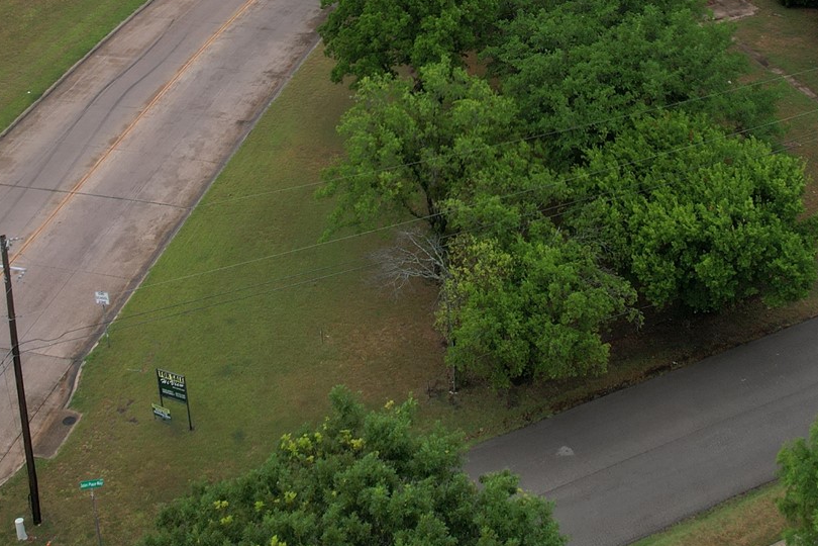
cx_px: 492
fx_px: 1341
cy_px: -77
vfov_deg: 21.6
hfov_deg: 33.8
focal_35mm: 59
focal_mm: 8.38
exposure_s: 1/640
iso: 110
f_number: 2.8
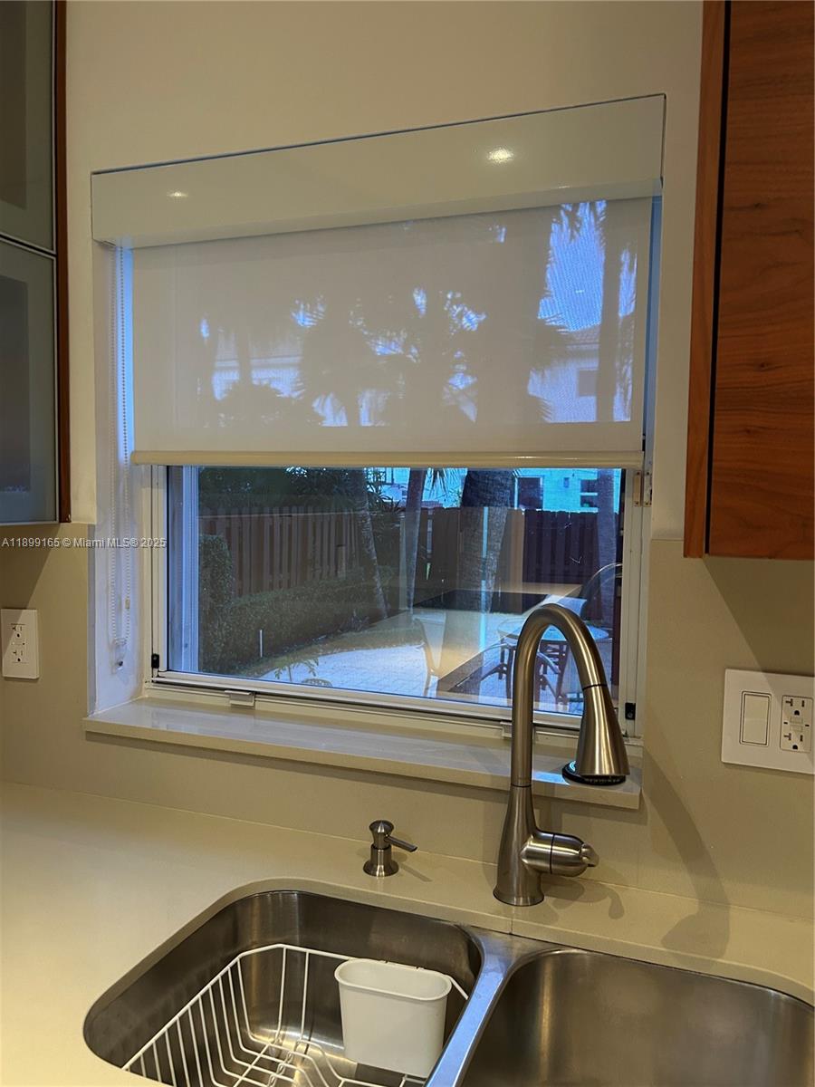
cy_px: 544
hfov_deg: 53.1
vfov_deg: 67.3
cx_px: 408
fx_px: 816
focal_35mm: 26
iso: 250
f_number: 1.5
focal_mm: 5.7
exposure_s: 1/60
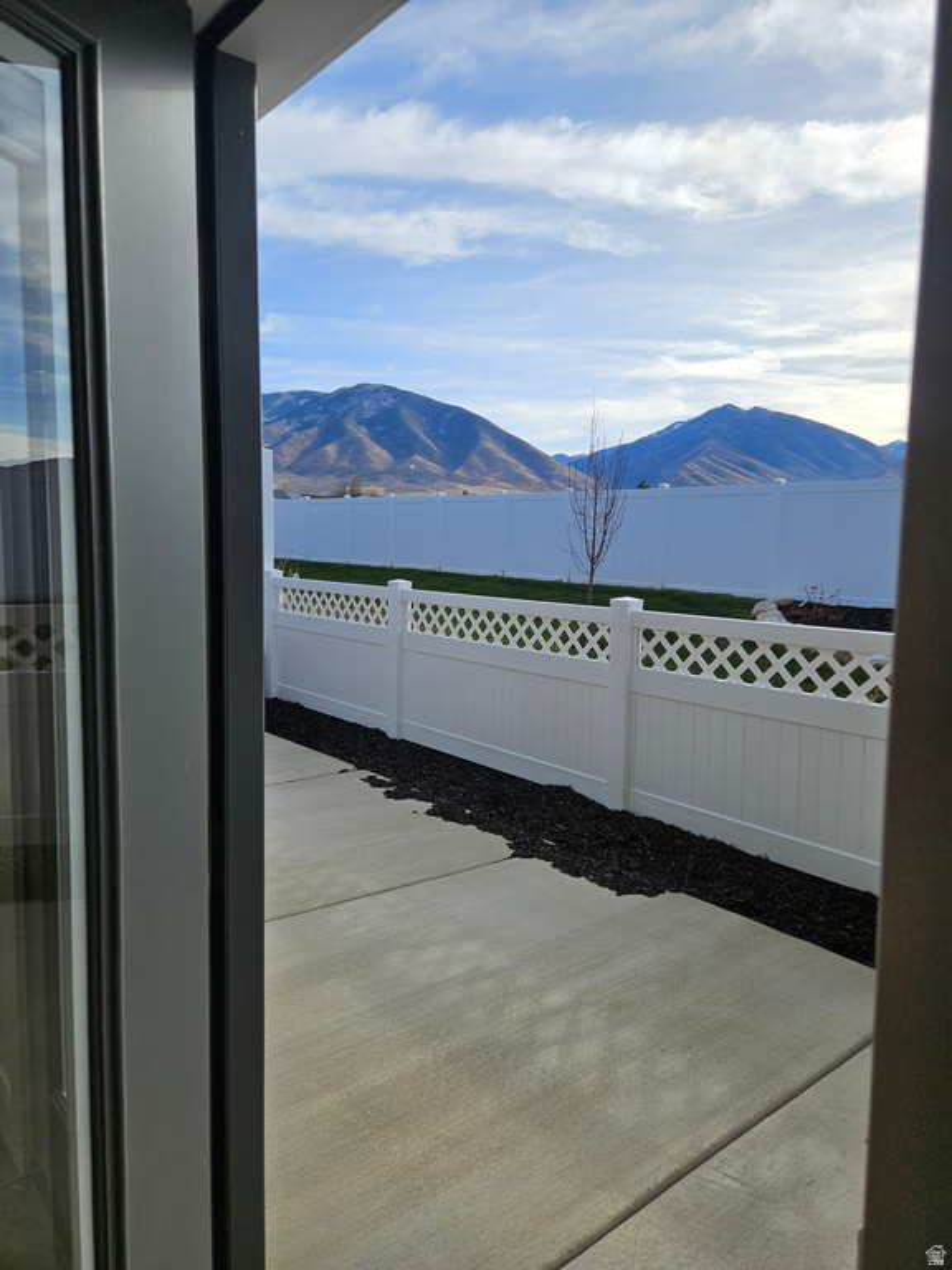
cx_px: 476
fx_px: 843
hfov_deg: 58.9
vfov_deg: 73.9
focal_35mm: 23
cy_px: 635
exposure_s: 1/1930
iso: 25
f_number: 1.8
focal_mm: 5.4
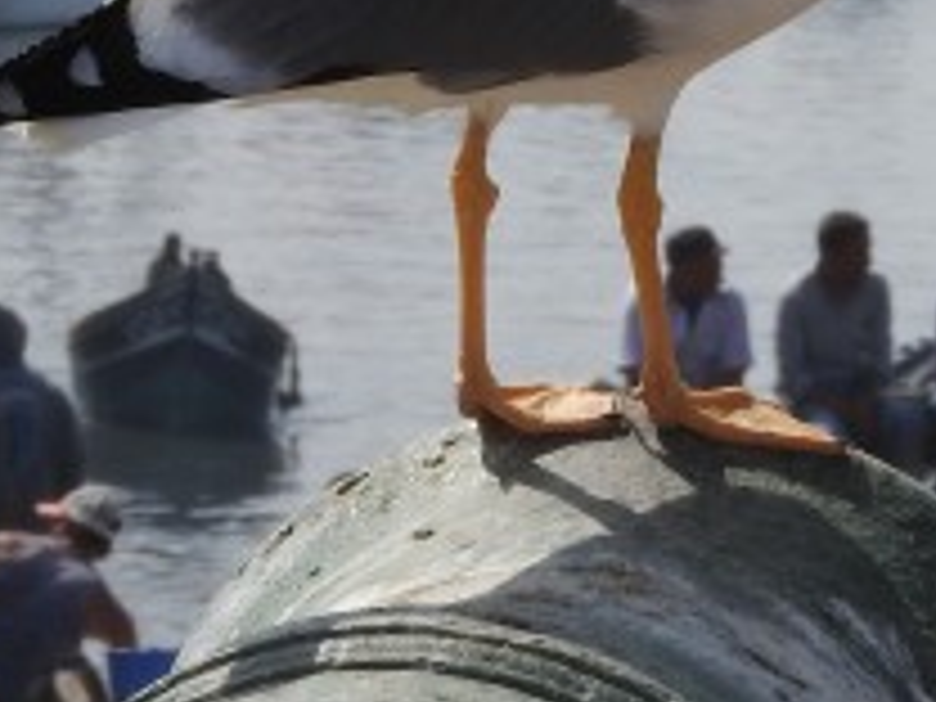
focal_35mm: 404
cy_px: 9
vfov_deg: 3.7
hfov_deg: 4.9
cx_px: 662
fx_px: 10924
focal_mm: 18.8
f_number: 4.8
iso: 100
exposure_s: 1/1250
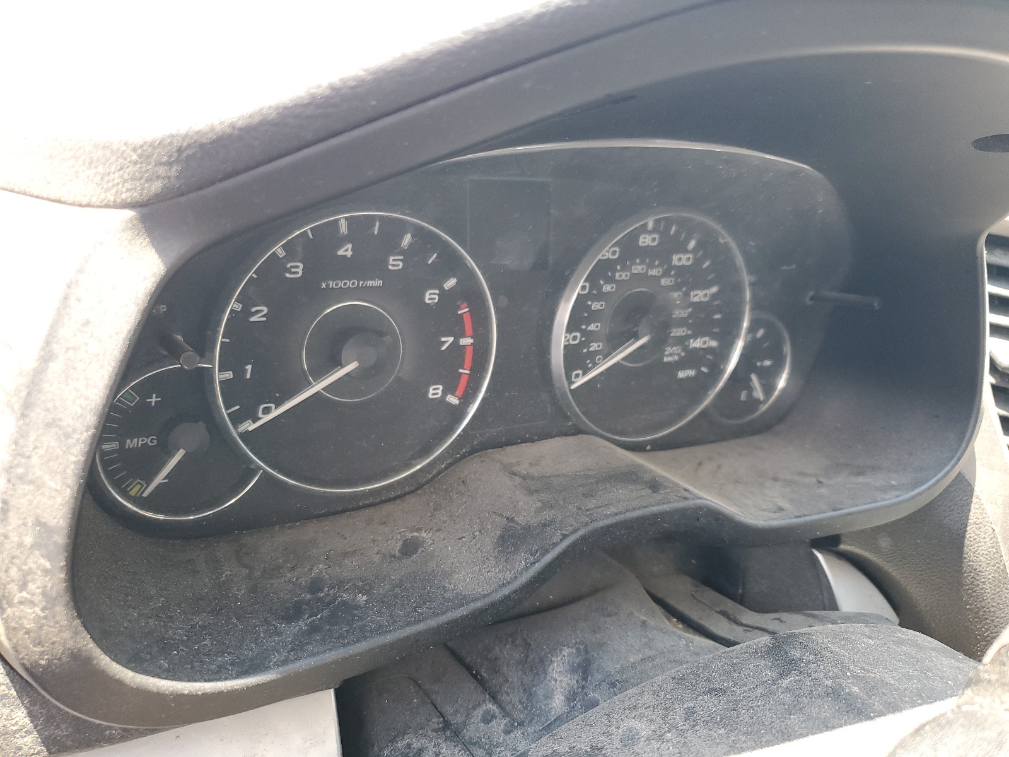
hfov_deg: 67.3
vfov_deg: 53.1
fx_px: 758
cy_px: 378
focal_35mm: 26
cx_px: 504
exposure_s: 1/120
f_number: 1.5
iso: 72
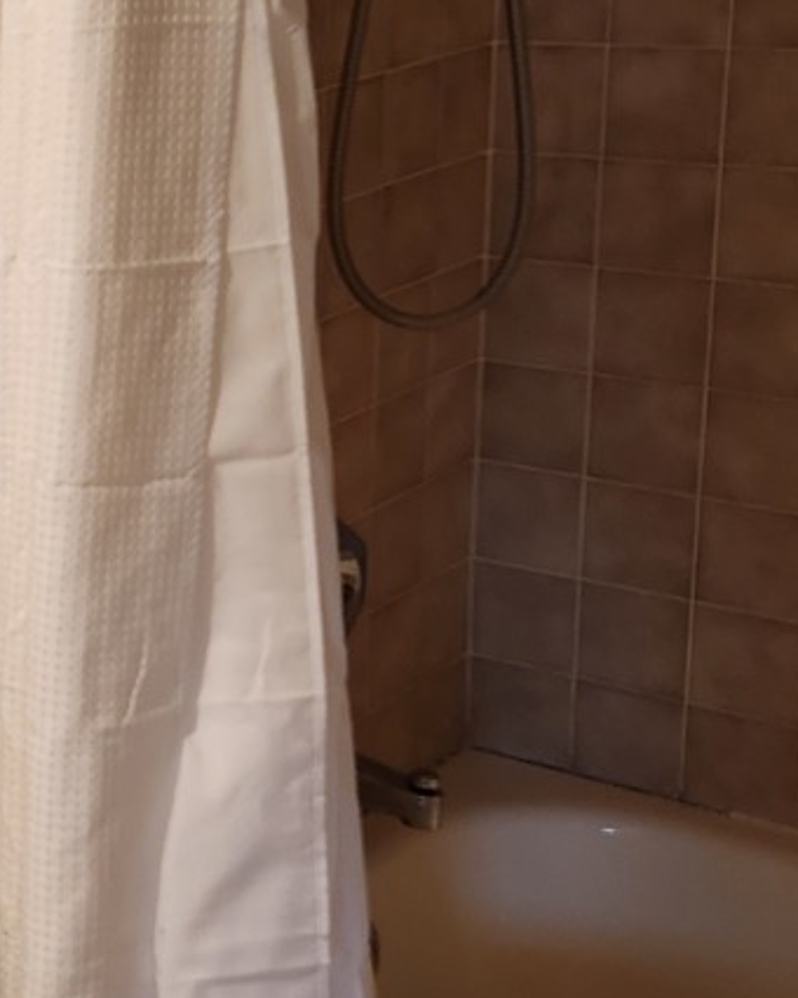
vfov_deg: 25.1
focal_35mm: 76
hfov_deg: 17.5
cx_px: -502
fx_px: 2244
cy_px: 456
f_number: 1.8
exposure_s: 1/120
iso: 160
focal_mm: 5.4
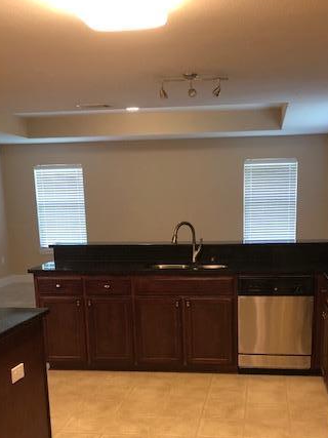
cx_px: 188
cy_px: 320
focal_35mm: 42
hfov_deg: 34.3
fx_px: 531
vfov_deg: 43.6
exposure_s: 1/15
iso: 40
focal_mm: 3.99
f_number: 1.8
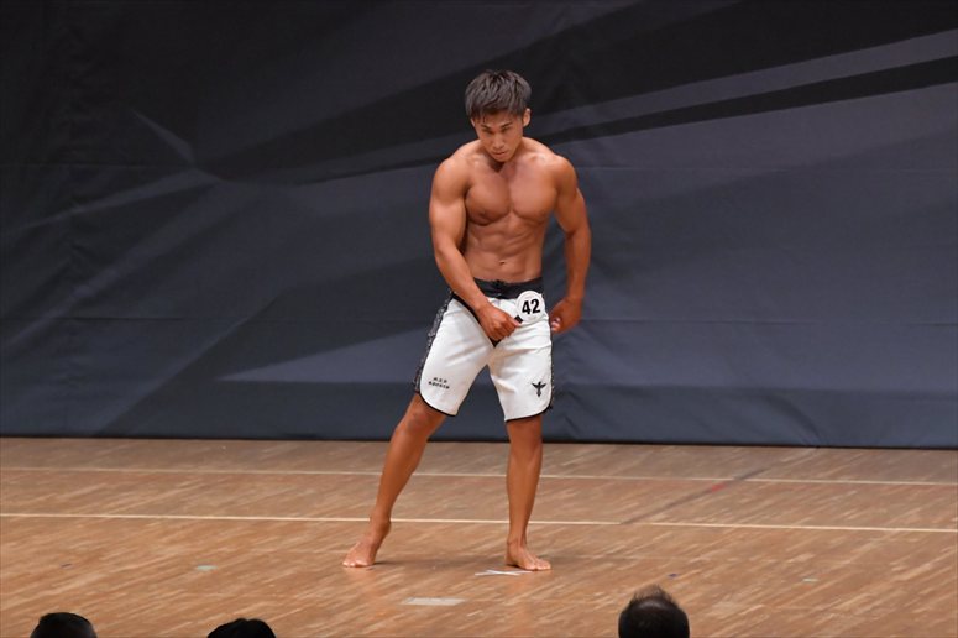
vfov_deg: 4.8
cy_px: 319
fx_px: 7581
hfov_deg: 7.2
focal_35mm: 285
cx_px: 479
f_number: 5.6
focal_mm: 190
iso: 6400
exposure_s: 1/400
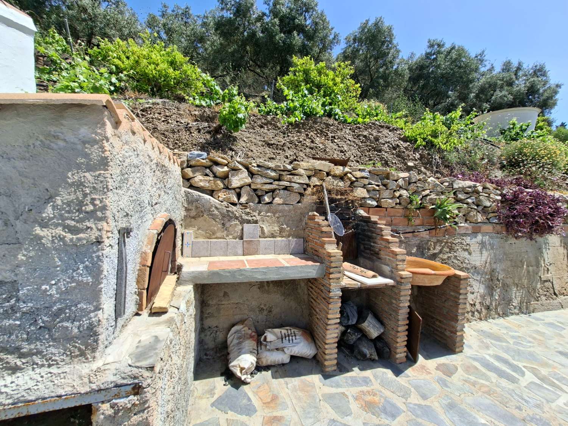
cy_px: 213
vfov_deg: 89.9
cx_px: 284
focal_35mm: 13
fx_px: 213
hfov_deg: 106.2
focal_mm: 1.74
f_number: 2.2
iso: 40
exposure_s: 1/870
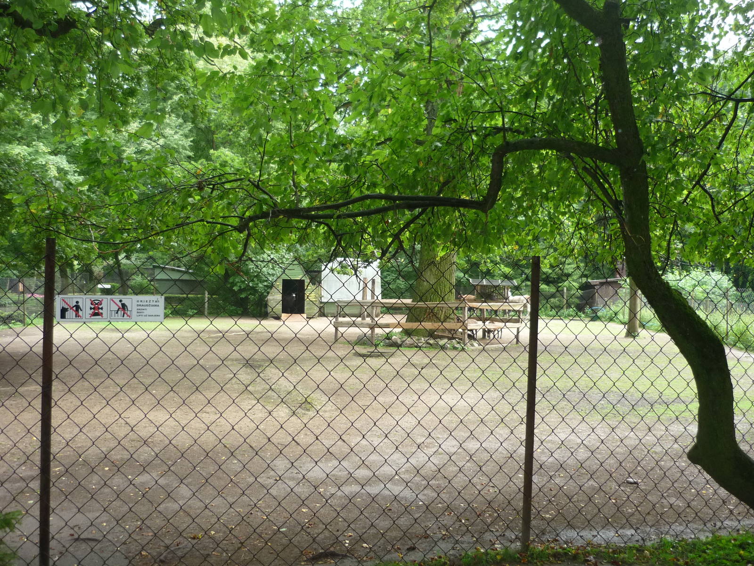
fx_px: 719
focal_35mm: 33
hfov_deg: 55.4
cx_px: 377
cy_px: 283
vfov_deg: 42.9
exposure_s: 1/30
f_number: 2.8
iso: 200
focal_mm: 5.5
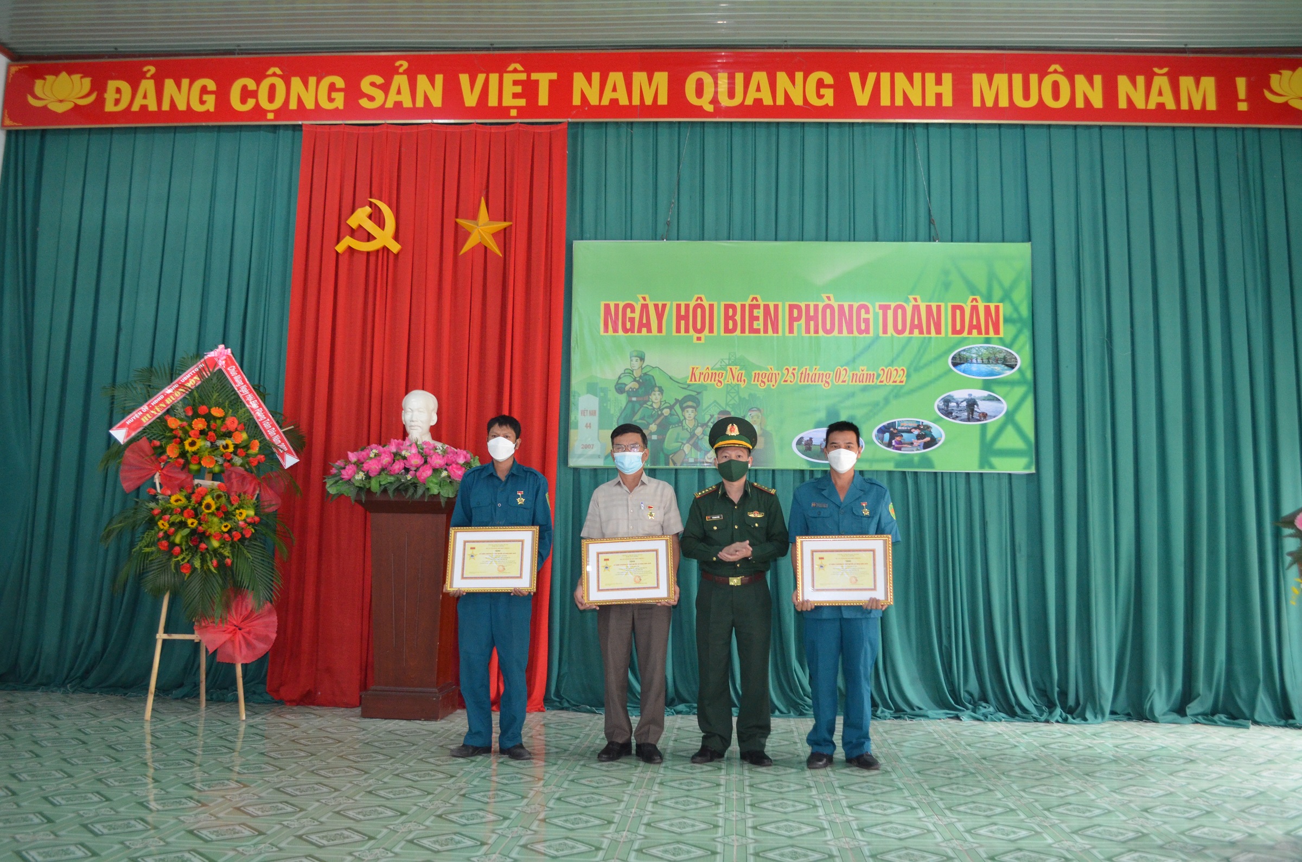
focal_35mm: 33
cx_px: 651
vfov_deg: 39.8
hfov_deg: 57.3
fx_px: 1191
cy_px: 431
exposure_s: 1/60
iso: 1600
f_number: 3.8
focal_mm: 22
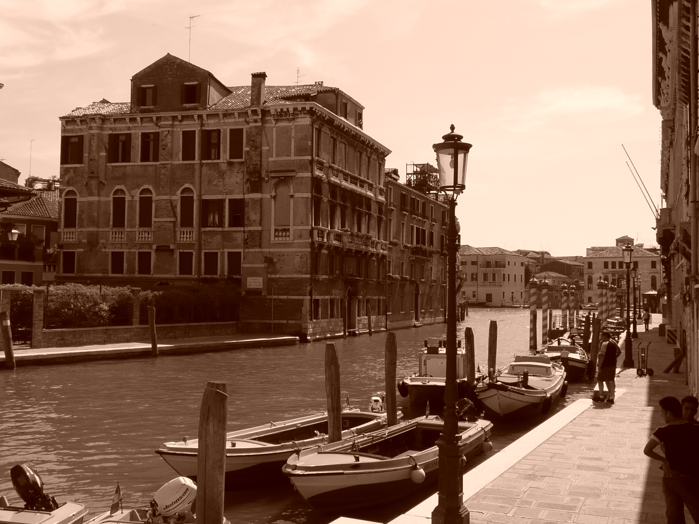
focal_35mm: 36
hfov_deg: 51.4
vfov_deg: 39.7
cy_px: 259
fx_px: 727
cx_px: 344
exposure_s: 1/250
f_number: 8
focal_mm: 4.6
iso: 100
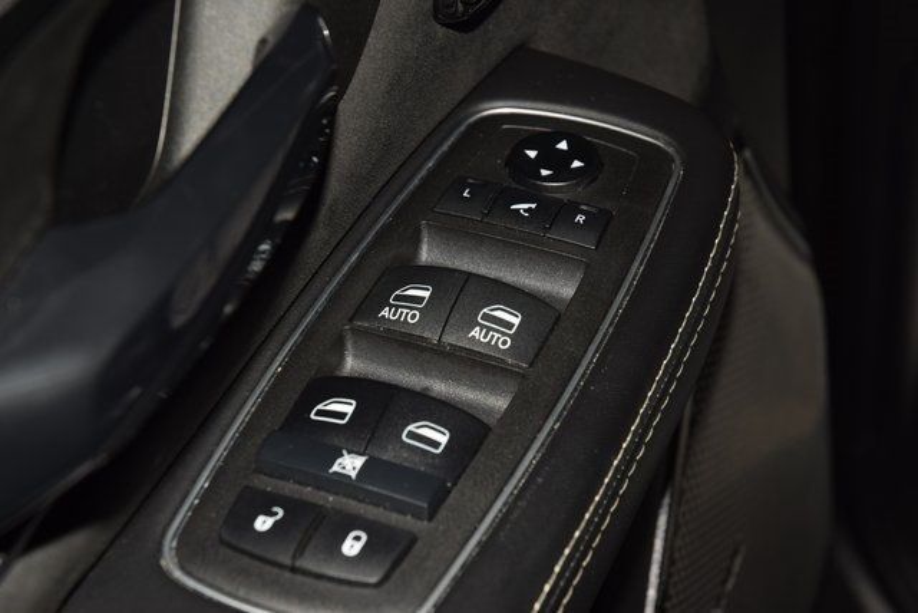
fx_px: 2678
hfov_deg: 19.5
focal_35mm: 105
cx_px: 459
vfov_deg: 13.0
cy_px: 306
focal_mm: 70
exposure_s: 1/125
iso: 100
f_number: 8
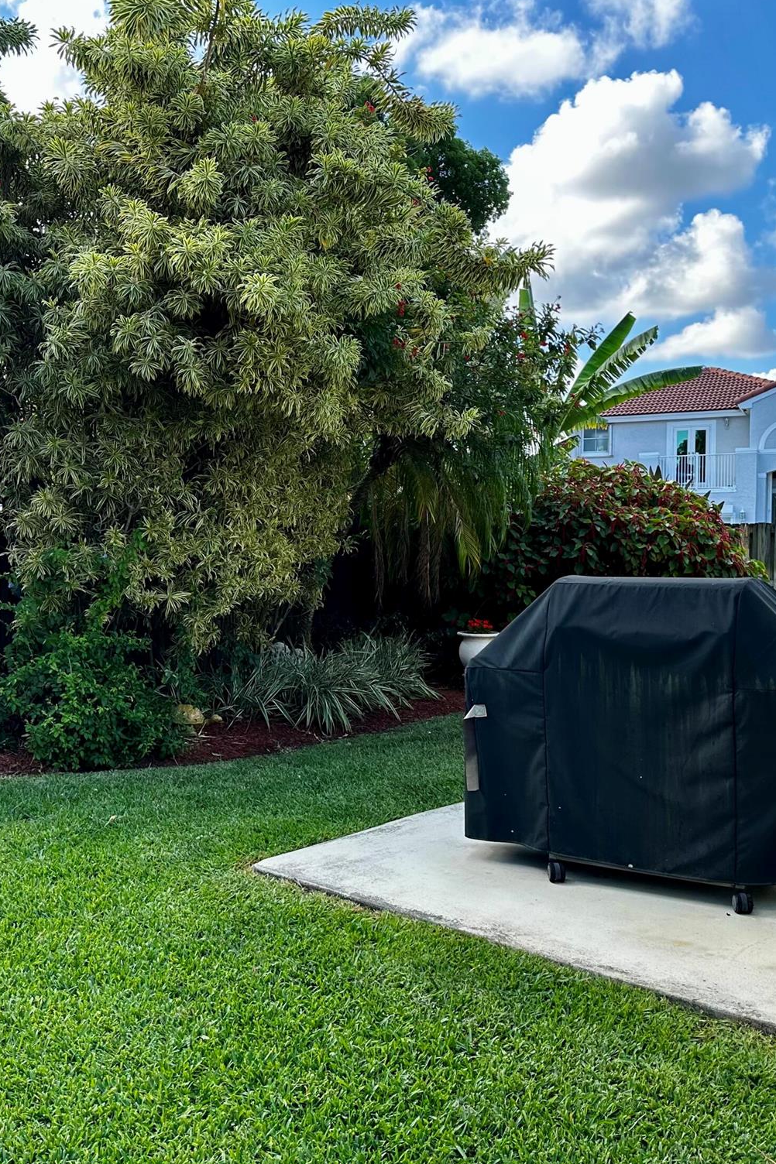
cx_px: 339
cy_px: 579
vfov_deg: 55.8
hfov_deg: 38.8
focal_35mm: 34
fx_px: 1100
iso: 80
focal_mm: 6.86
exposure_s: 1/943
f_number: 1.78
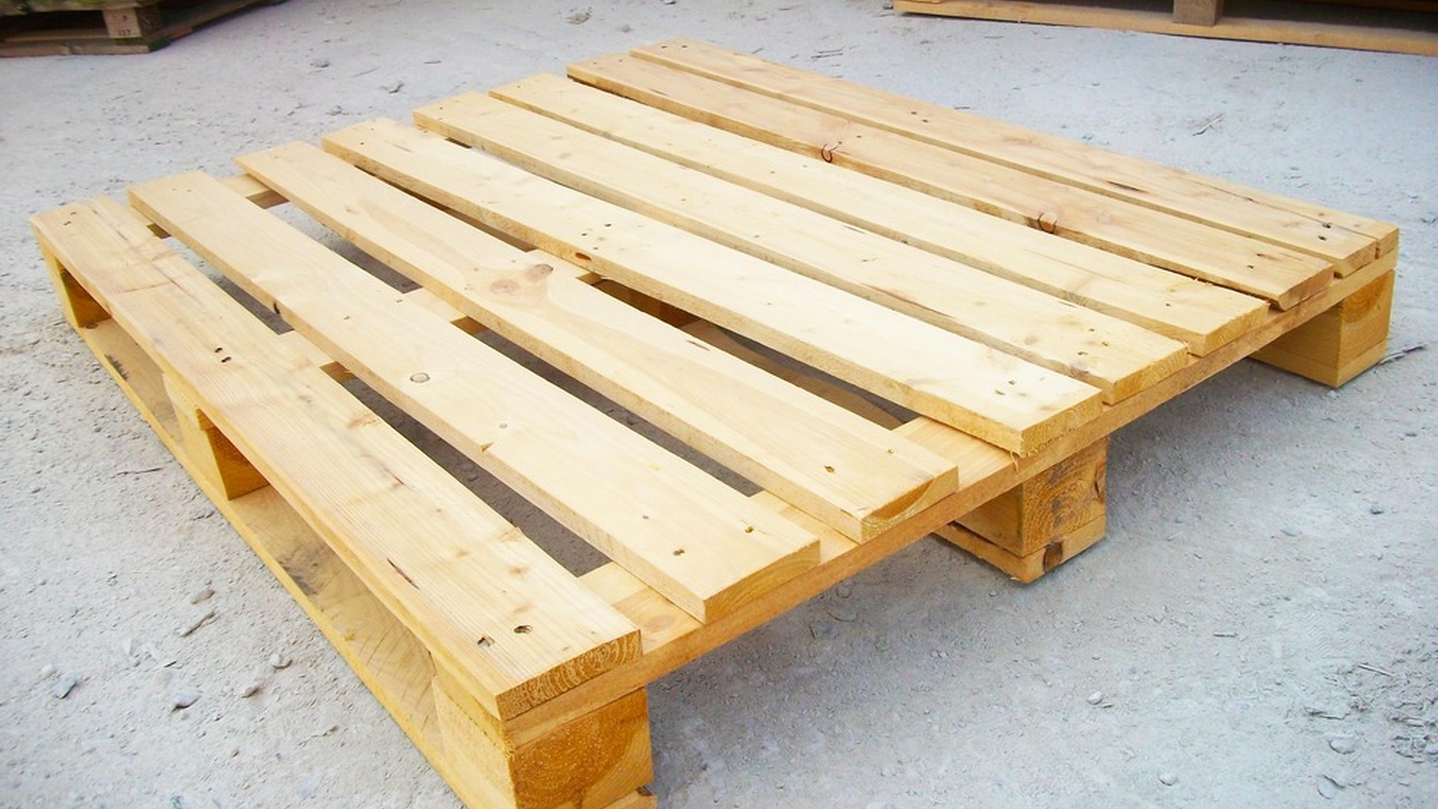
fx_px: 1334
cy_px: 378
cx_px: 718
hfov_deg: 56.6
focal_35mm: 35
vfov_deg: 33.7
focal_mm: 5.7
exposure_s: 1/400
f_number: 2.9
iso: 80
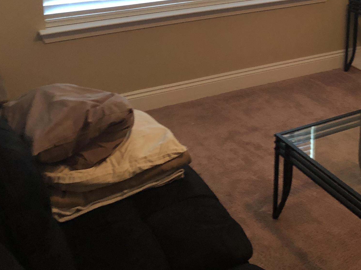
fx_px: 605
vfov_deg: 24.7
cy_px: 42
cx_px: 266
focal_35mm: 58
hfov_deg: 32.7
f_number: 1.8
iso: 100
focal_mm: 3.99
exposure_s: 1/13
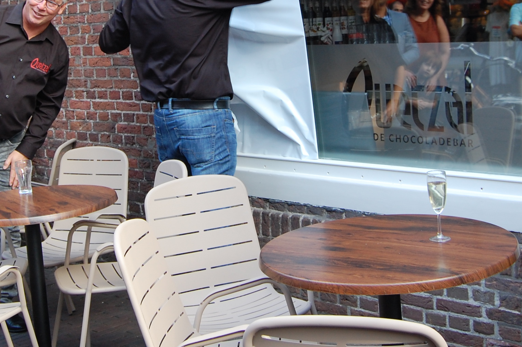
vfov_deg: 19.7
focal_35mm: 68
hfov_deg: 29.6
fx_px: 985
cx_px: 208
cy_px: 43
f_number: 5.6
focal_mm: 23
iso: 400
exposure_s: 1/125
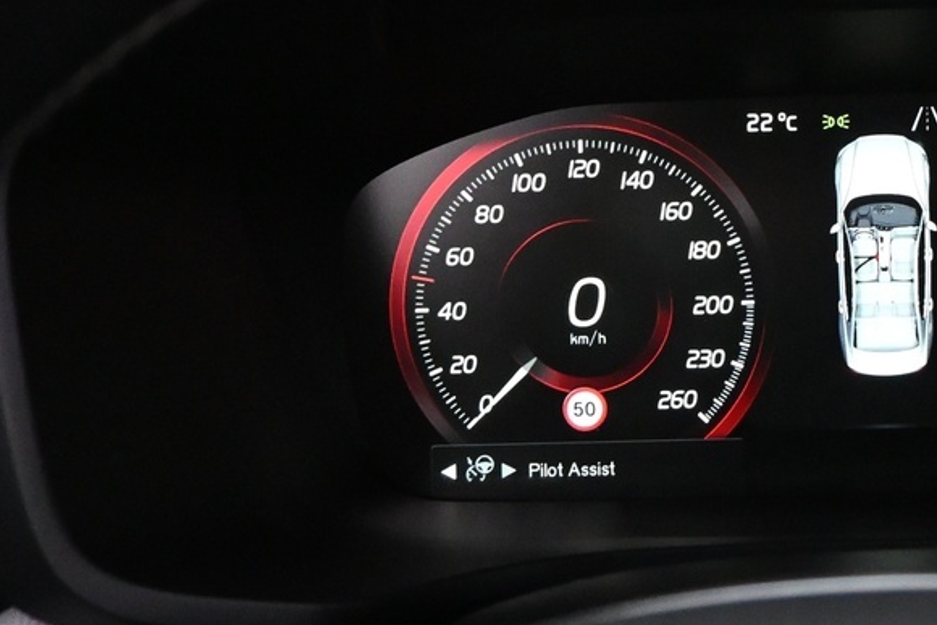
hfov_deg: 28.7
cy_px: 145
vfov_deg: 20.1
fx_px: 1744
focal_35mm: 67
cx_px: 876
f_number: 4
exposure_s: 1/60
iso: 4000
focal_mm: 16
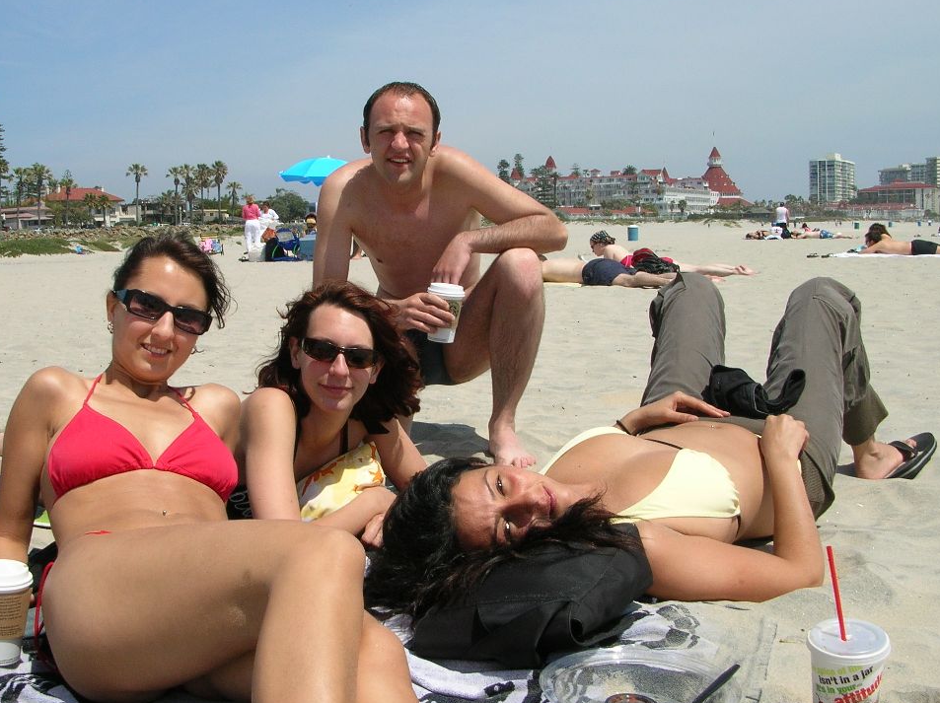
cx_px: 412
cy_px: 364
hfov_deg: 44.7
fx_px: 1140
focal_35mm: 42
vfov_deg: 34.3
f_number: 5.6
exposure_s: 1/443
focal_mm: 5.8
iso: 50
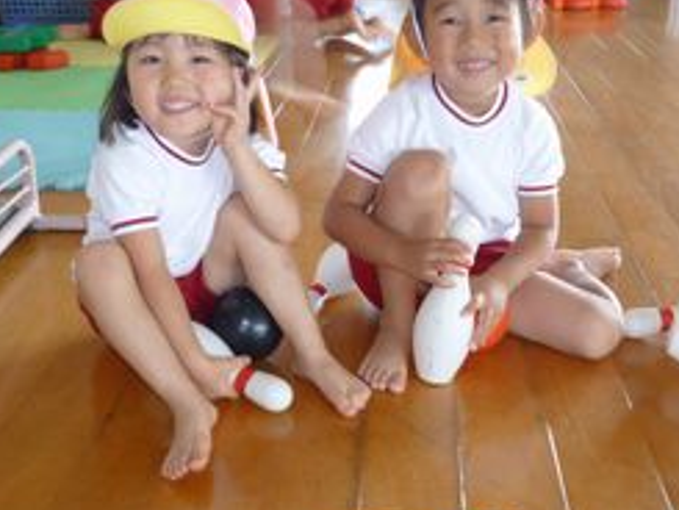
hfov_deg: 41.2
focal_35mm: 46
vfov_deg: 31.5
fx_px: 903
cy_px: 216
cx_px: 349
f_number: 2.8
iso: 80
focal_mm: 4.5
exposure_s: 1/10
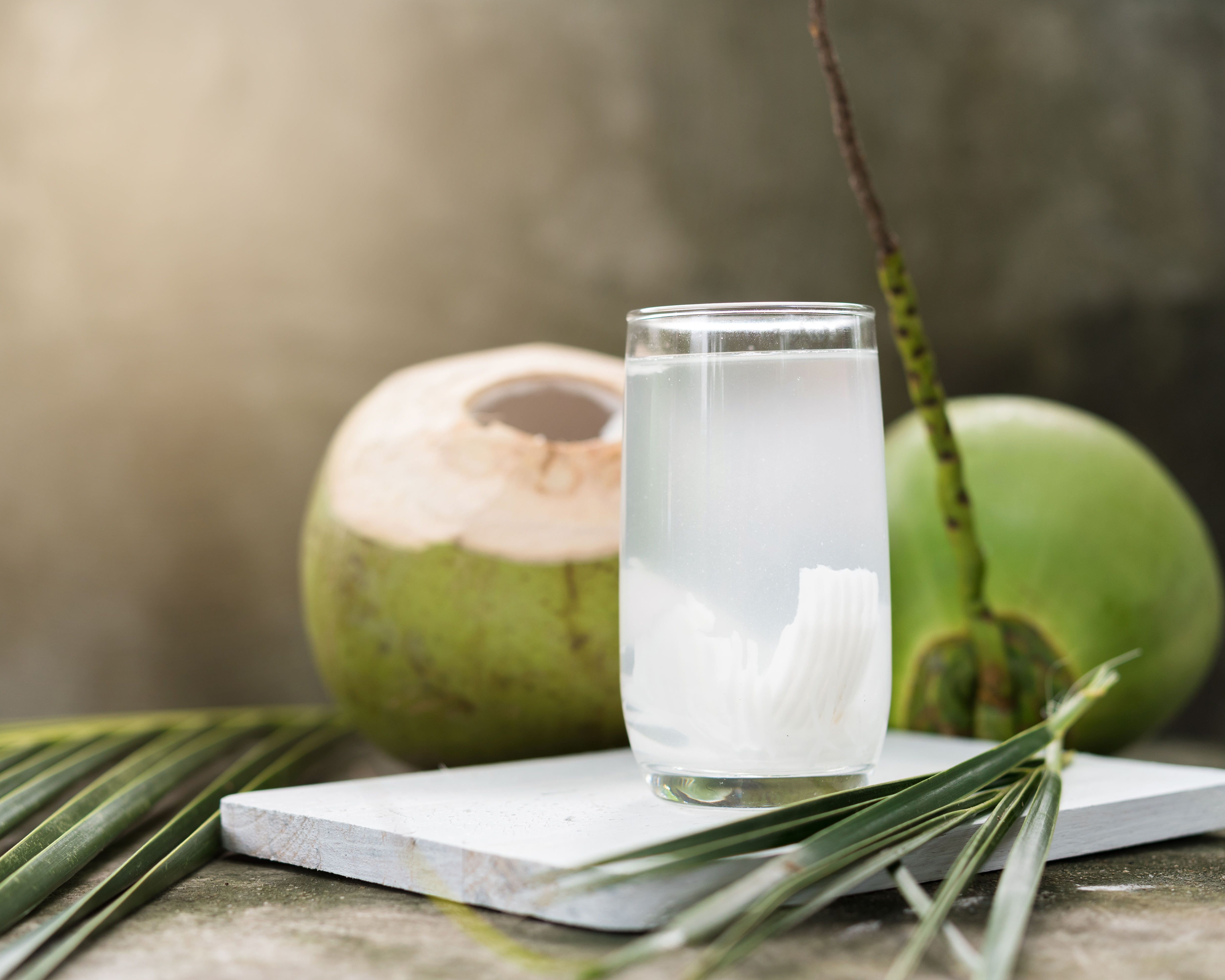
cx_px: 561
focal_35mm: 68
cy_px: 491
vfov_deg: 22.5
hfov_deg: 27.9
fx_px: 2465
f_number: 4
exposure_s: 1/125
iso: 200
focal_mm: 60
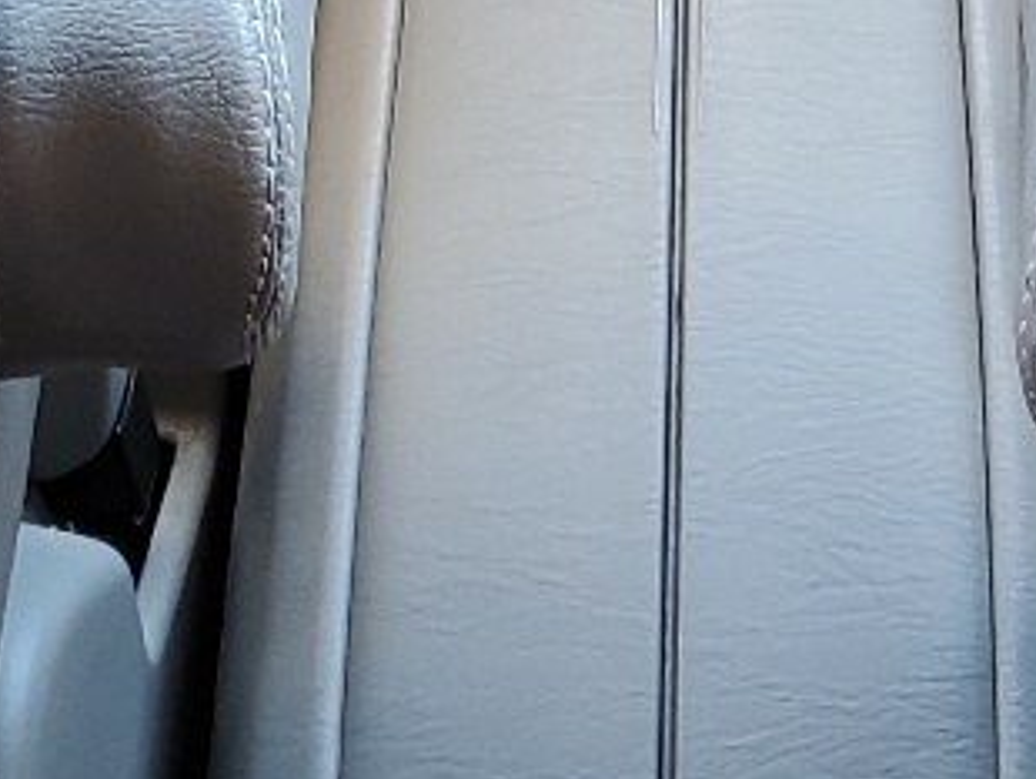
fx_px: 4014
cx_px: 618
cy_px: -1053
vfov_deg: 9.8
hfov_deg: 14.7
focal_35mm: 134
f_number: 1.5
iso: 65
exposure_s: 1/60.2
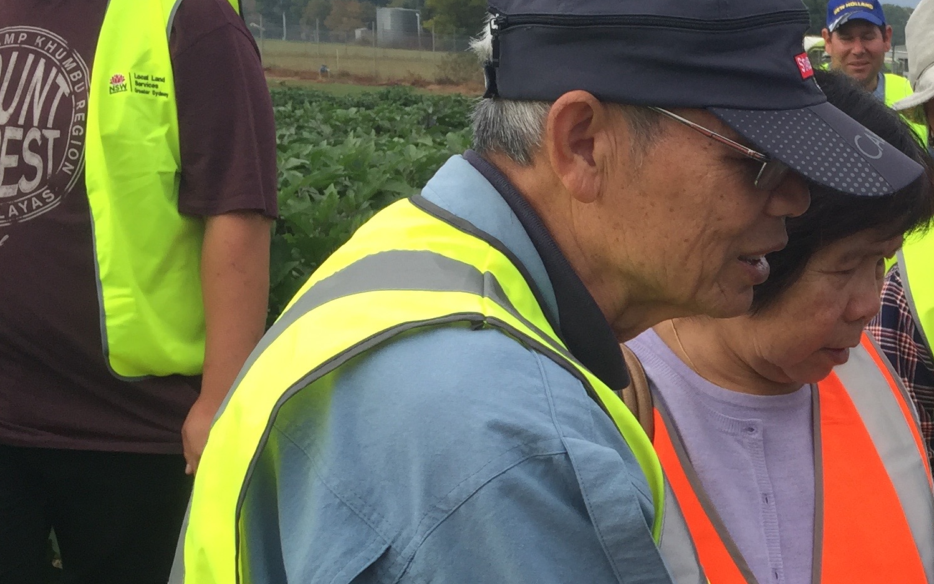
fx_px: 1705
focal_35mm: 67
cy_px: 472
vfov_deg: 19.2
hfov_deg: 28.2
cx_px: 999
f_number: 2.2
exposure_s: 1/879
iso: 32
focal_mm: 4.15
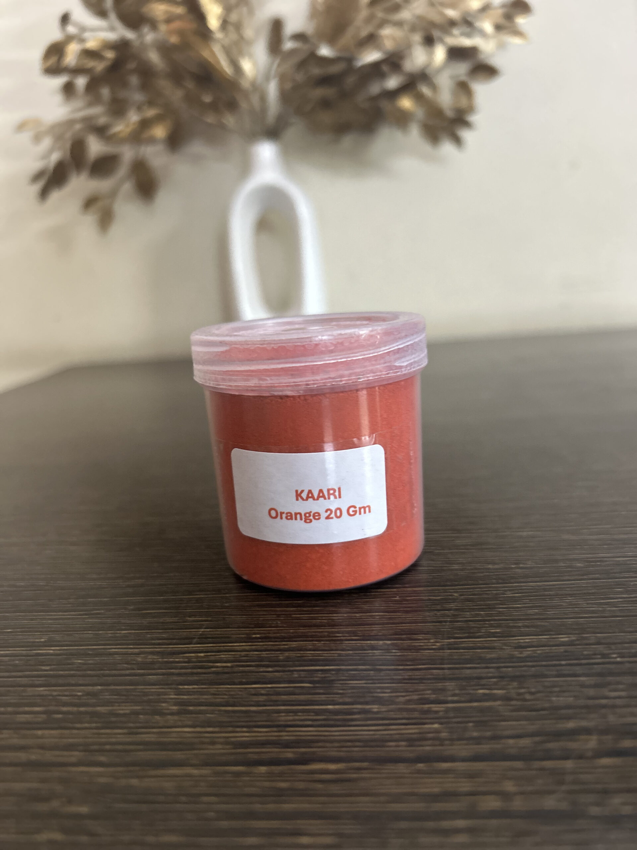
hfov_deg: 53.1
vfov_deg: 67.3
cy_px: 425
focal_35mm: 26
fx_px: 638
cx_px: 318
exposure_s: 1/50
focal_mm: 5.7
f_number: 1.5
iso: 500
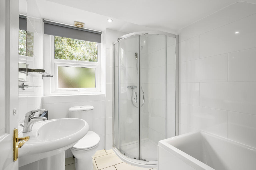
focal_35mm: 16
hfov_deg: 95.0
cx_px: 128
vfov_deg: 72.0
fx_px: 117
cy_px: 85
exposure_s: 1
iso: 200
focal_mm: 16.5
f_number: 16
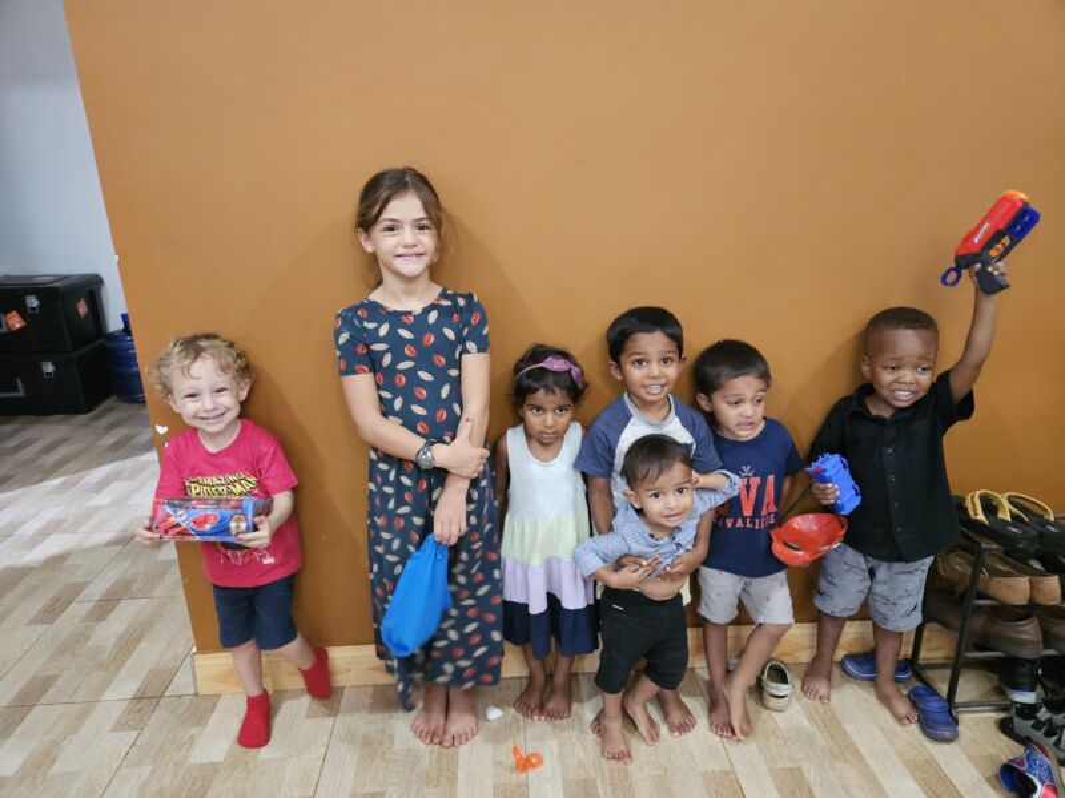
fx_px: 708
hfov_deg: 73.9
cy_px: 399
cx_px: 532
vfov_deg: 58.9
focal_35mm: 23
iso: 800
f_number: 1.8
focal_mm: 5.4
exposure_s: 1/24
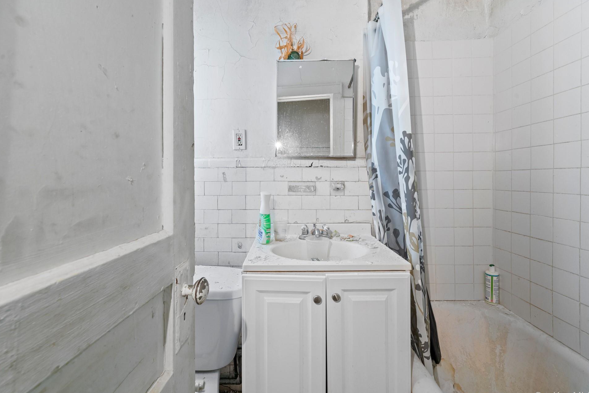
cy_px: 193
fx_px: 245
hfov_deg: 100.3
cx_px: 282
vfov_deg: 77.3
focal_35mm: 15
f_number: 10
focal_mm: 14
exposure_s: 1.3
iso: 3200
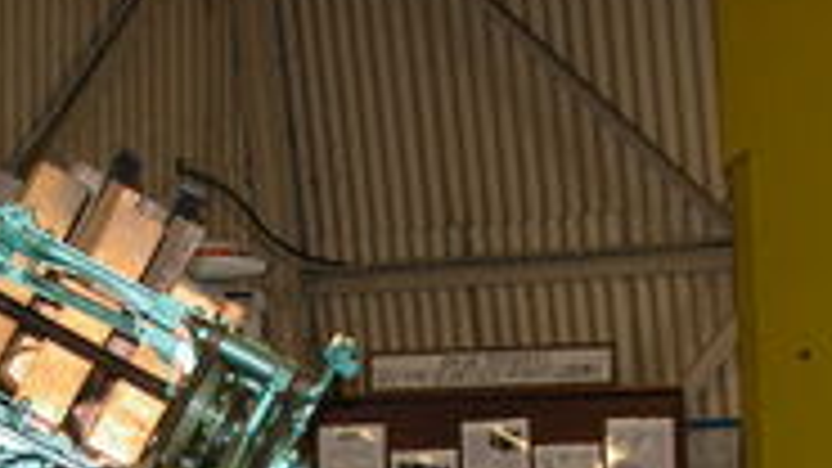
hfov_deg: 14.6
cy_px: 644
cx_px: 121
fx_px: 3220
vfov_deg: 8.2
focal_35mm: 146
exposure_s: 1/60.3
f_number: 3.2
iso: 200
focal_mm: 15.7
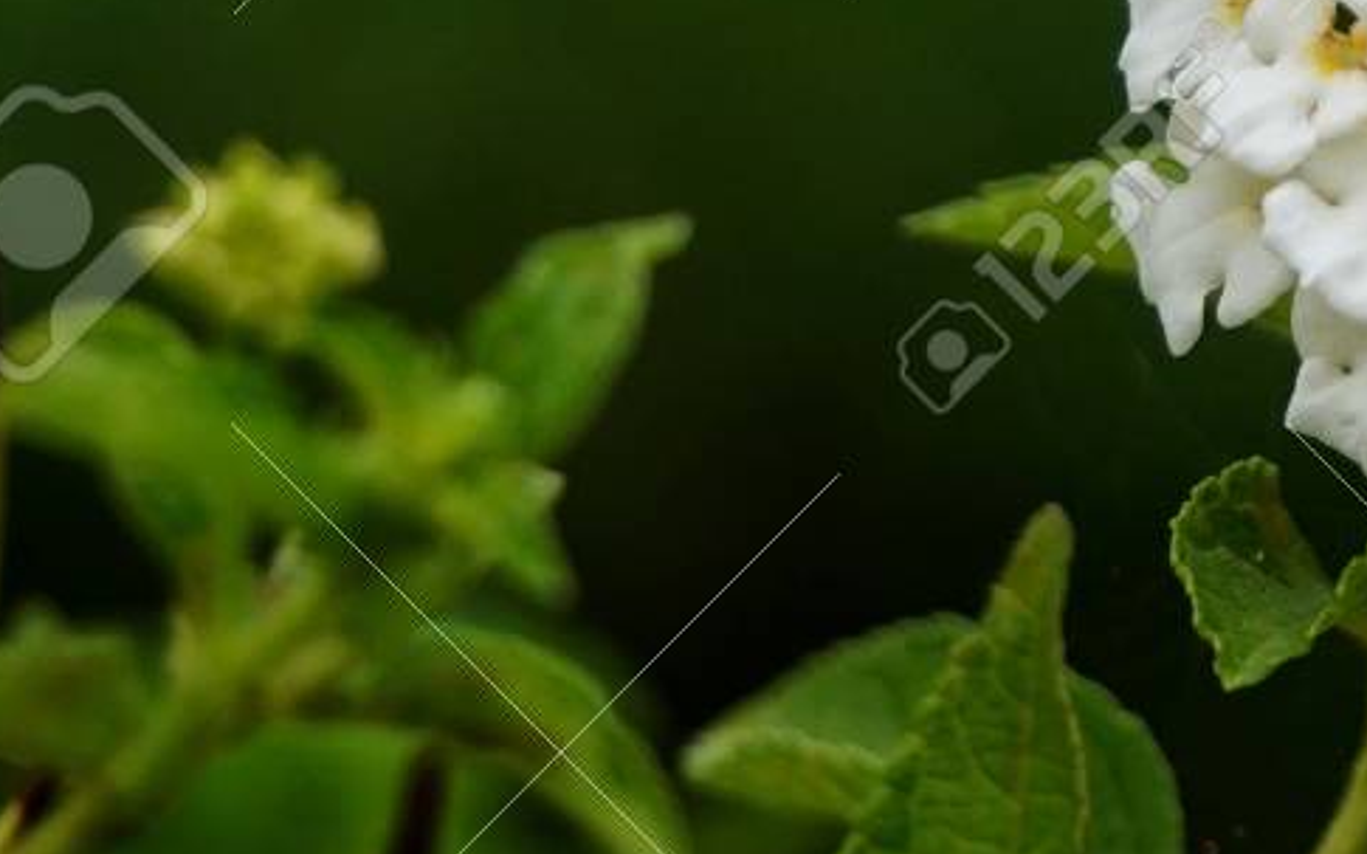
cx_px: 1587
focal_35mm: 860
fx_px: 32036
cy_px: 118
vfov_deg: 1.5
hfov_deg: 2.4
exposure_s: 1/320
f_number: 6.3
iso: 400
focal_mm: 210
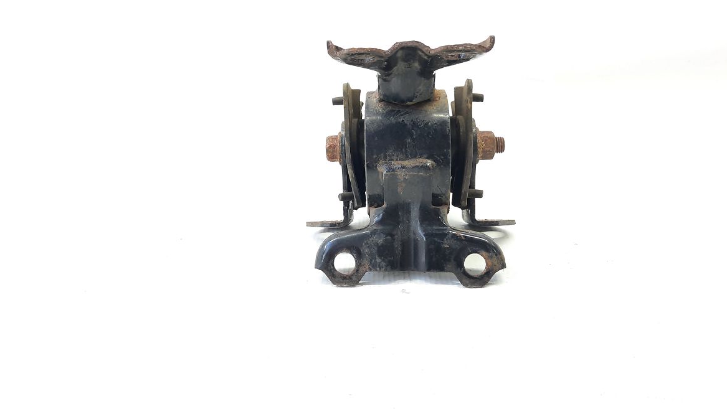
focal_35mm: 28
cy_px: 181
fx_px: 540
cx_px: 361
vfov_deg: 41.5
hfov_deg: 67.9
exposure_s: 1/50
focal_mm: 4.6
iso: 160
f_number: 2
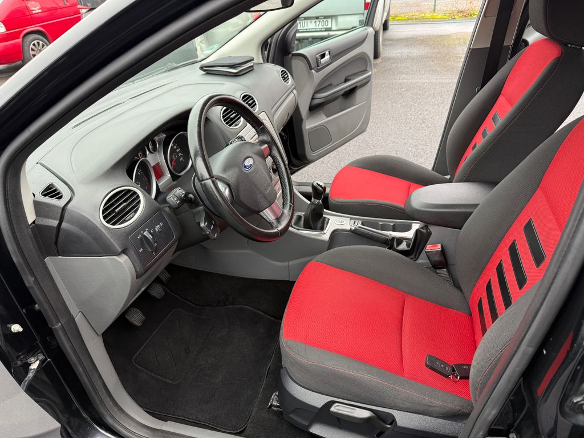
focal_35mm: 24
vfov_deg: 56.8
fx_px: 405
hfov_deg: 71.6
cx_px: 292
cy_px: 219
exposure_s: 1/121
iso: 125
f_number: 1.78
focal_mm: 6.76
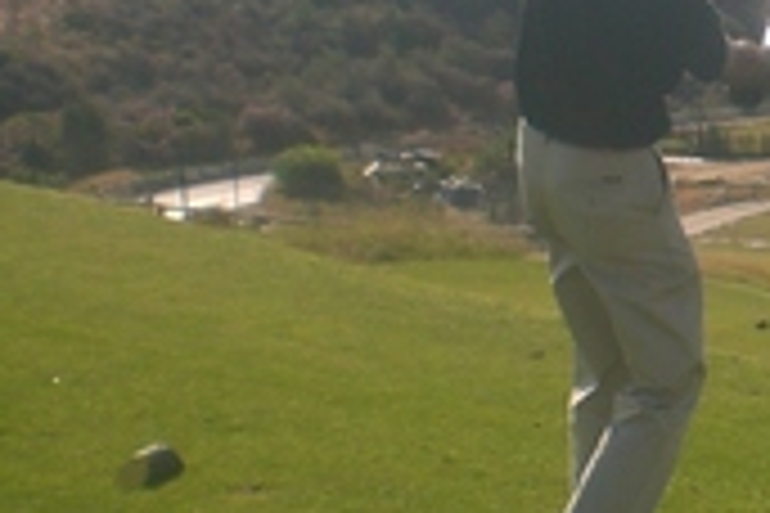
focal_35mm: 139
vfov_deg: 9.9
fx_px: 2973
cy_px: 230
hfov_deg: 13.9
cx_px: 1121
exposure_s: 1/400
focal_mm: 6.3
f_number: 4.4
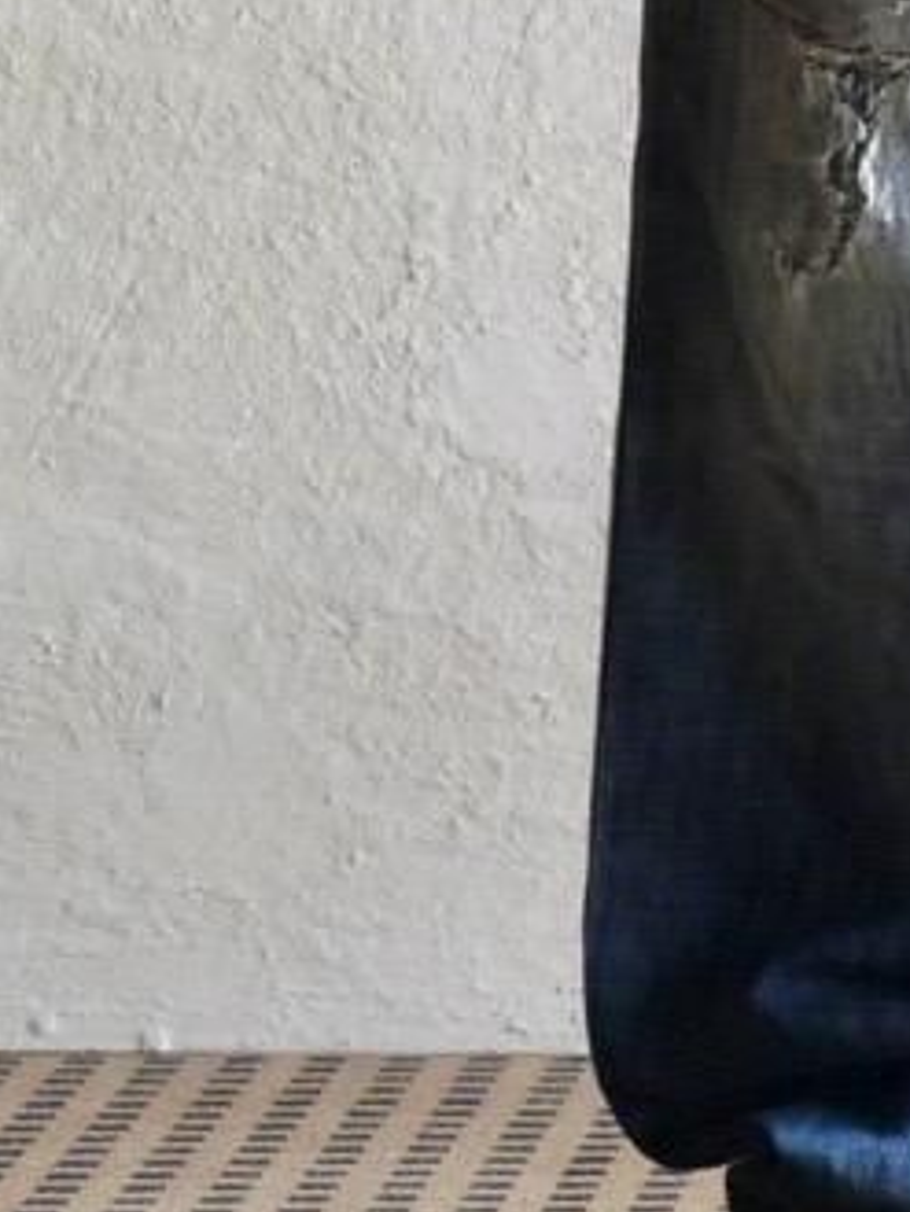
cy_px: -604
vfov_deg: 6.3
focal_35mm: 311
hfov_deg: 4.8
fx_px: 10894
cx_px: 1205
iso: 2000
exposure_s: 1/100
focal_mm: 40
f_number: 3.9
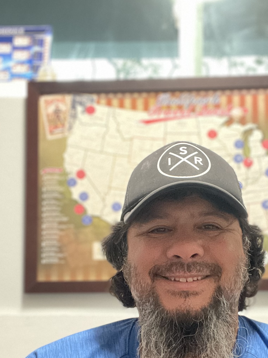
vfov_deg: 40.2
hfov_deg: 31.3
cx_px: 170
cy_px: 266
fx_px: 475
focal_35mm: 46
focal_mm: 2.71
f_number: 2.2
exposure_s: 1/17
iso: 640
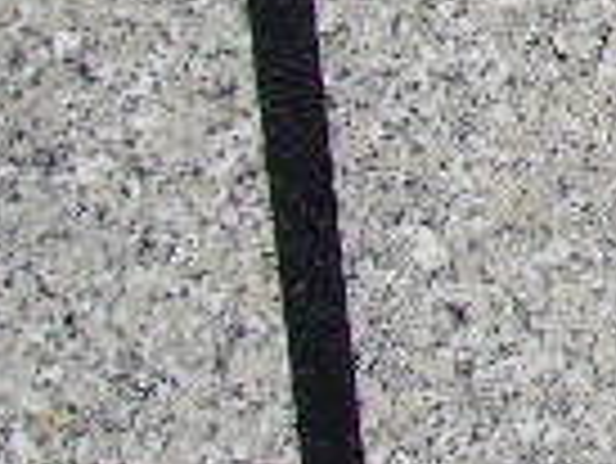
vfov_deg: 11.6
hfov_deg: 13.1
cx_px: 1317
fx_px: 2244
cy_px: -59
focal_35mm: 126
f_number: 10.4
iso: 80
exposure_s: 1/42
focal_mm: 4.9
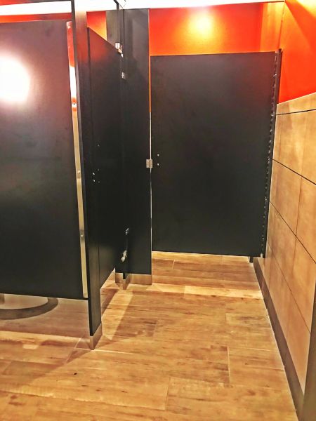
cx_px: 158
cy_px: 210
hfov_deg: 49.7
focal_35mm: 28
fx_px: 341
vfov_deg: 63.4
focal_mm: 3.99
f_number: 1.8
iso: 100
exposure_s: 1/6
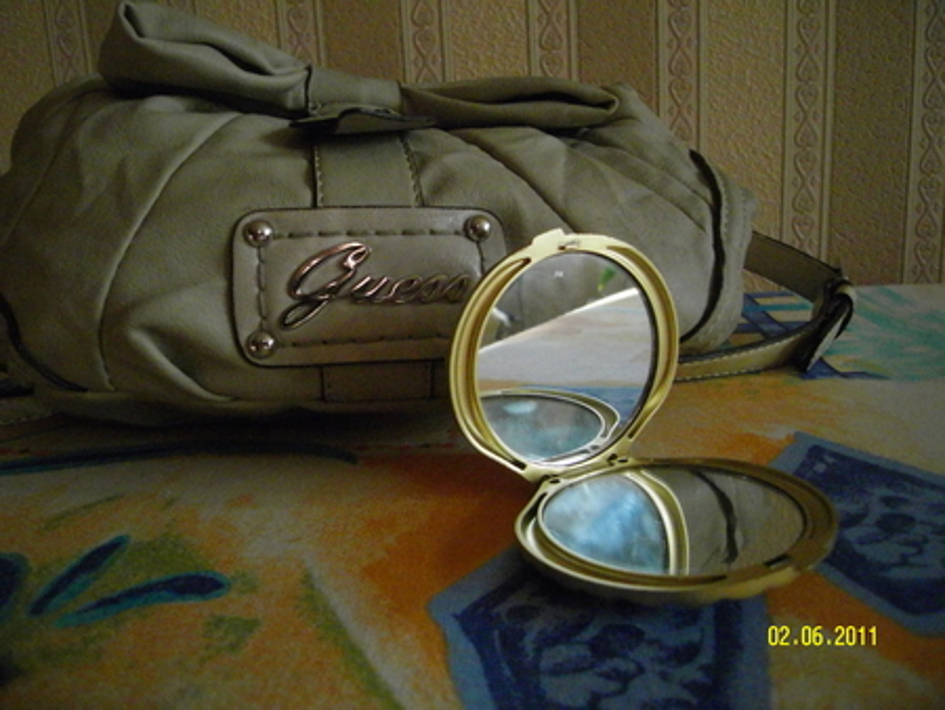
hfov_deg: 71.6
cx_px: 472
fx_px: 656
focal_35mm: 24
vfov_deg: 56.9
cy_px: 355
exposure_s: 1/125
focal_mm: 4.3
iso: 800
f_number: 7.3
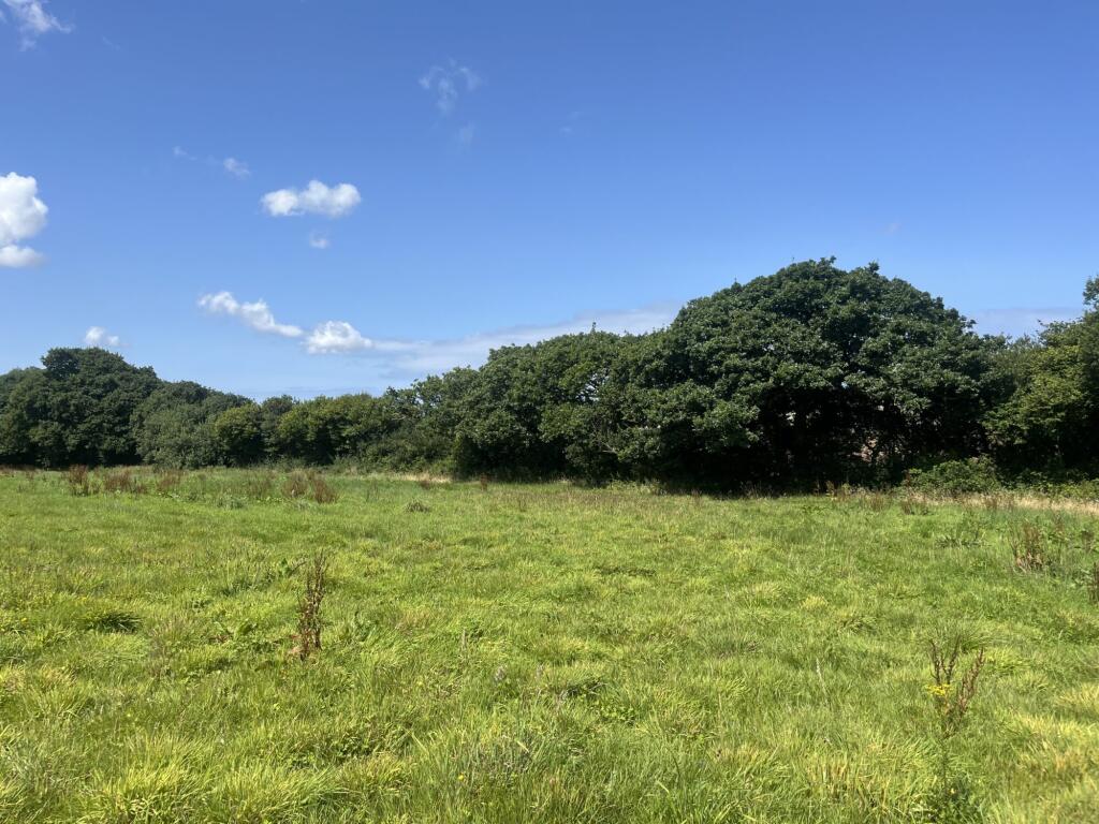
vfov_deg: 53.1
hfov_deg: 67.3
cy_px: 412
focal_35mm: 26
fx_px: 825
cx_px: 550
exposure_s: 1/3521
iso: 50
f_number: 1.6
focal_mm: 5.1
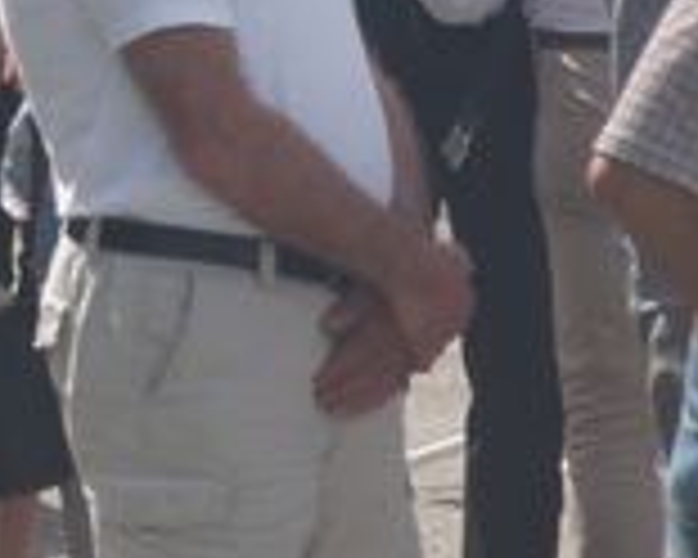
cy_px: -466
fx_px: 9627
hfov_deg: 4.1
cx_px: -1094
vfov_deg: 3.3
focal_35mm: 466
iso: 100
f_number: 8
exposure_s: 1/250
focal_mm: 50
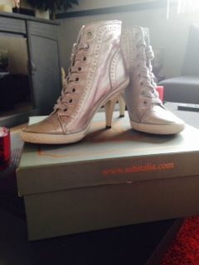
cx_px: 100
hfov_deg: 42.9
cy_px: 132
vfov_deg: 55.4
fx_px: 253
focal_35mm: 33
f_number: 2.4
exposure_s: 1/24
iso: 50
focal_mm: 4.12
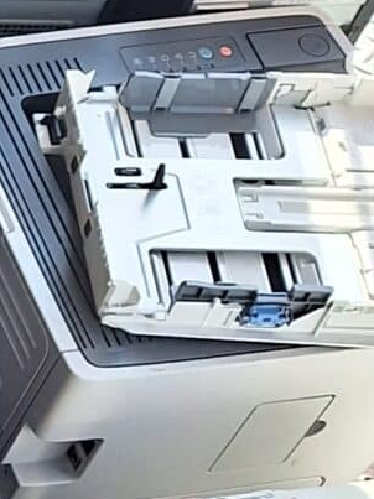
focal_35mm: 146
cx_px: -775
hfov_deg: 8.4
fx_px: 2104
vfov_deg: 13.4
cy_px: 437
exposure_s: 1/448
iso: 40
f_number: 1.8
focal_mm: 5.54
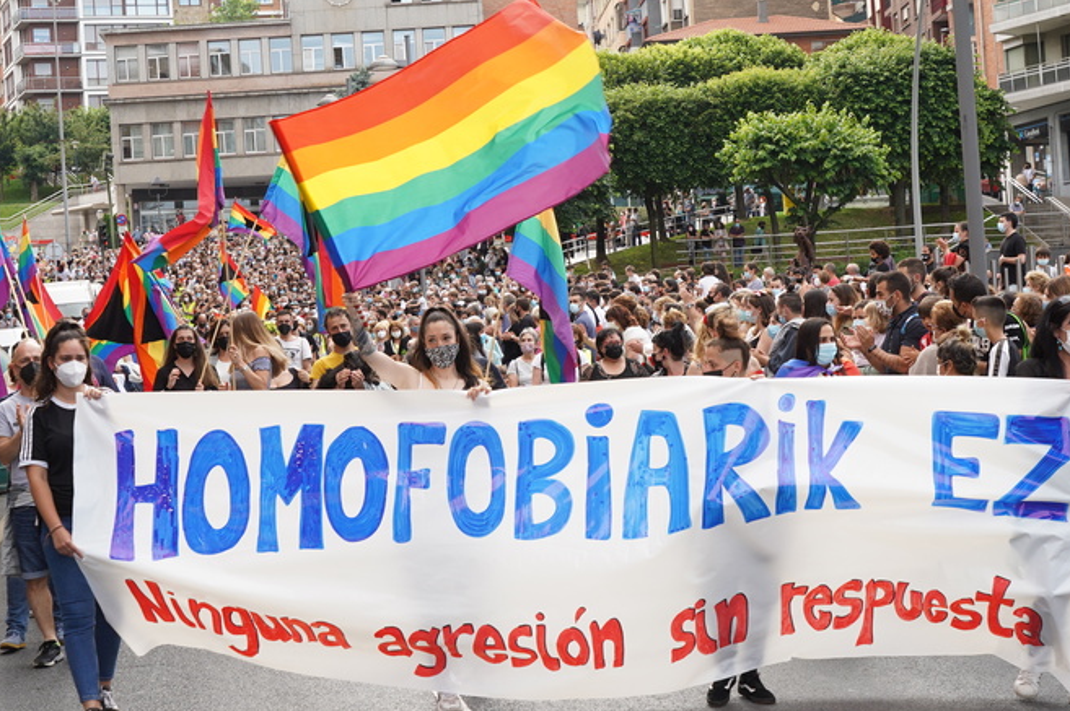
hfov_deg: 27.0
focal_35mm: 75
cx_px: 523
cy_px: 317
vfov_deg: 18.1
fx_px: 2227
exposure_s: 1/250
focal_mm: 64
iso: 800
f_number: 8
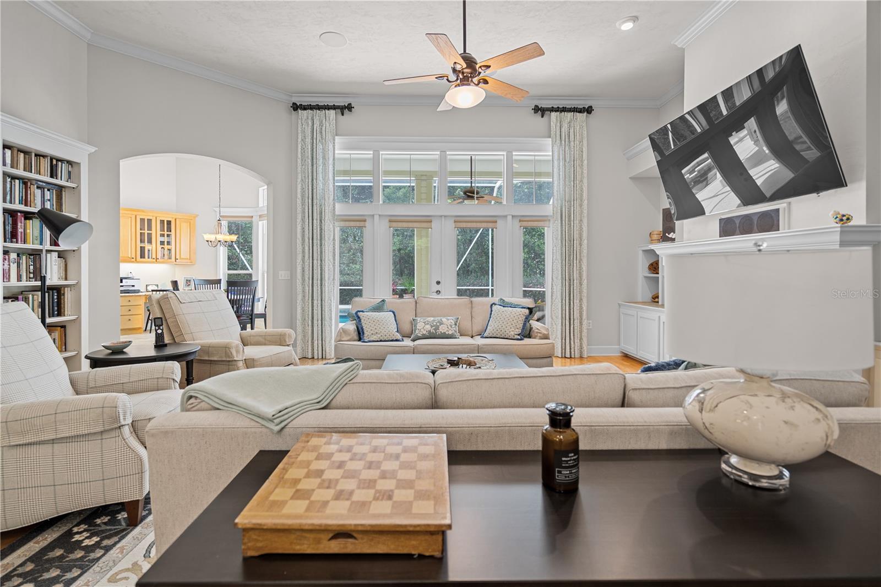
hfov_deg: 96.7
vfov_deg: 73.7
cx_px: 440
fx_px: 391
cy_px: 294
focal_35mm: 16
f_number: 4
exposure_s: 1/3
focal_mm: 16
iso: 125
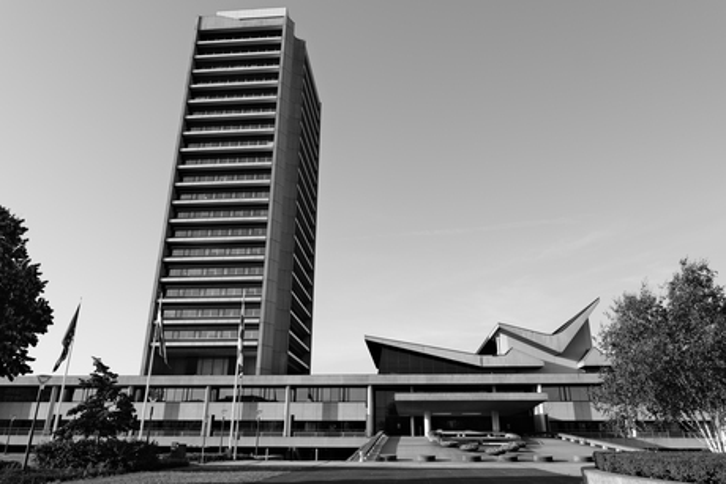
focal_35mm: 26
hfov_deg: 69.4
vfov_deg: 49.6
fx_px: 524
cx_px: 363
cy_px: 242
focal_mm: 17
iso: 160
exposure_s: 1/280
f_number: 5.6
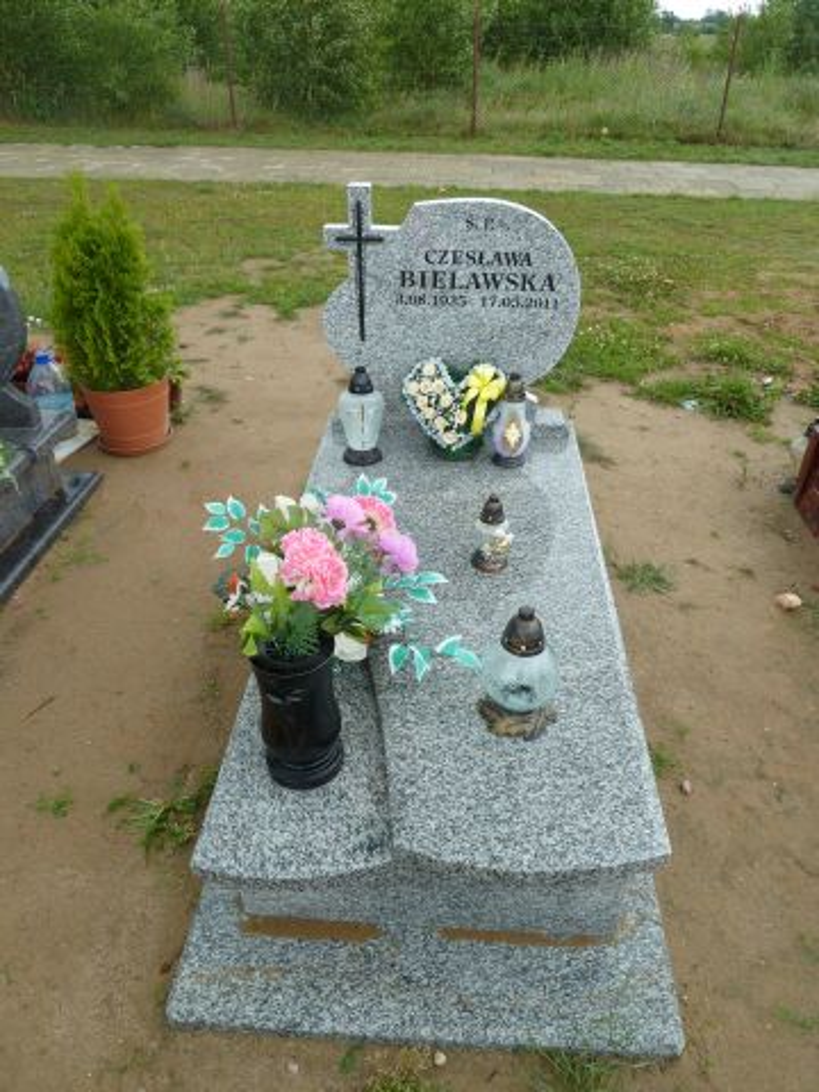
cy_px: 546
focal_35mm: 25
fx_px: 789
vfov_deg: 69.4
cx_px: 410
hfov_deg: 54.9
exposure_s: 1/100
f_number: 3.5
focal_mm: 4.1
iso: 80
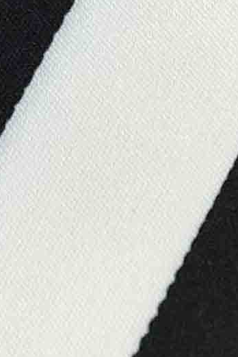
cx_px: 307
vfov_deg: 10.6
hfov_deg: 7.1
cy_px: 272
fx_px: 1911
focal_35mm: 193
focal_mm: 6.86
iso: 250
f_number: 1.78
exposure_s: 1/50
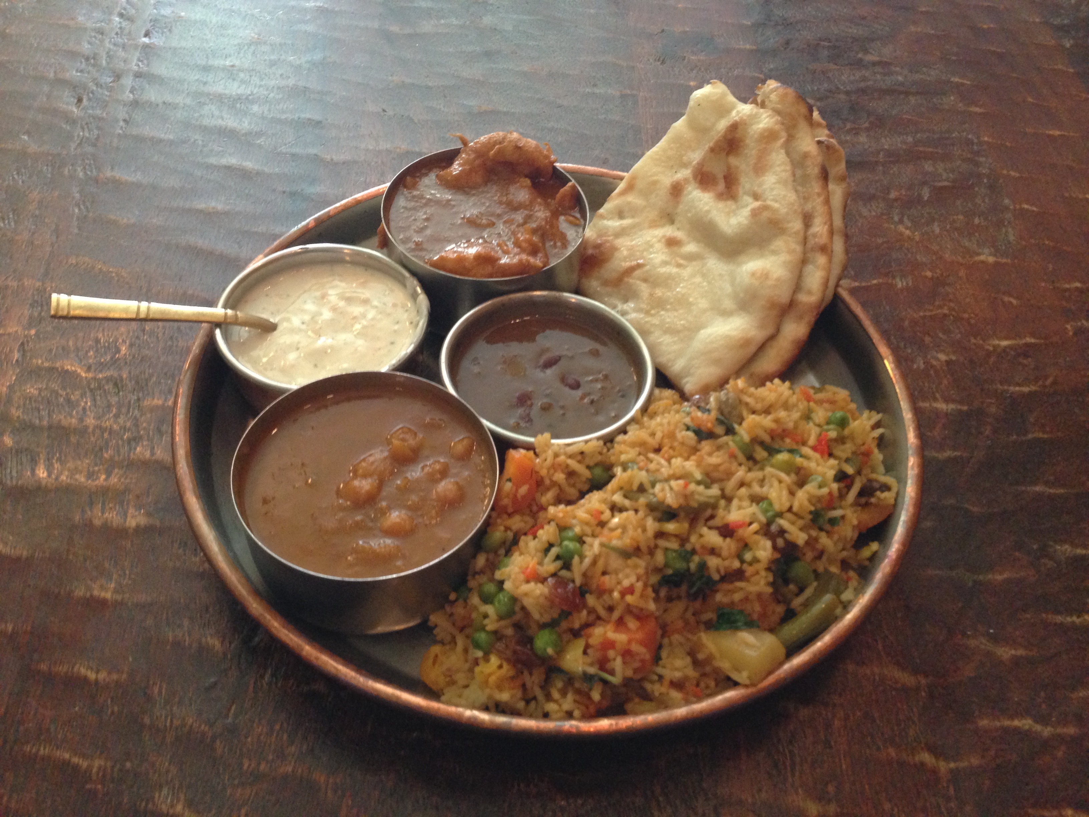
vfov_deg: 42.9
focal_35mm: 33
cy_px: 408
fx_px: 1038
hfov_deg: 55.4
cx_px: 544
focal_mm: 4.13
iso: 400
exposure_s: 1/20
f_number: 2.4
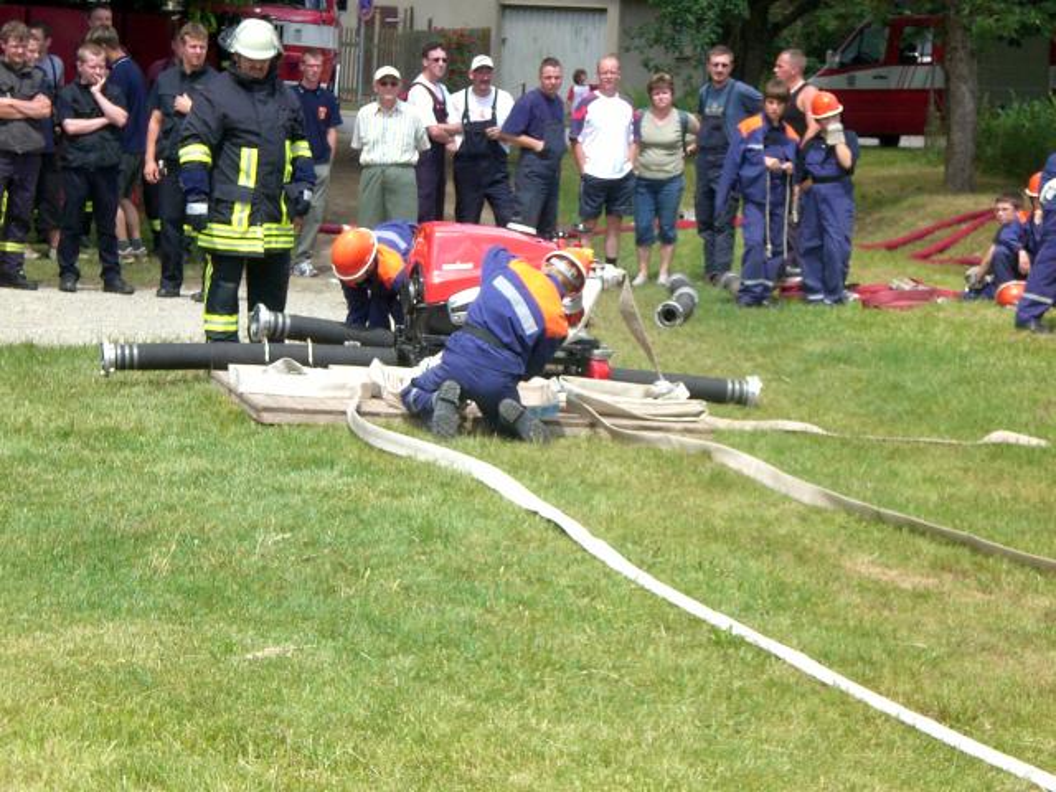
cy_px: 396
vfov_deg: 13.0
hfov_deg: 17.3
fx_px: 3478
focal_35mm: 114
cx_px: 528
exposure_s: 1/320
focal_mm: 18.9
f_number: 5.9
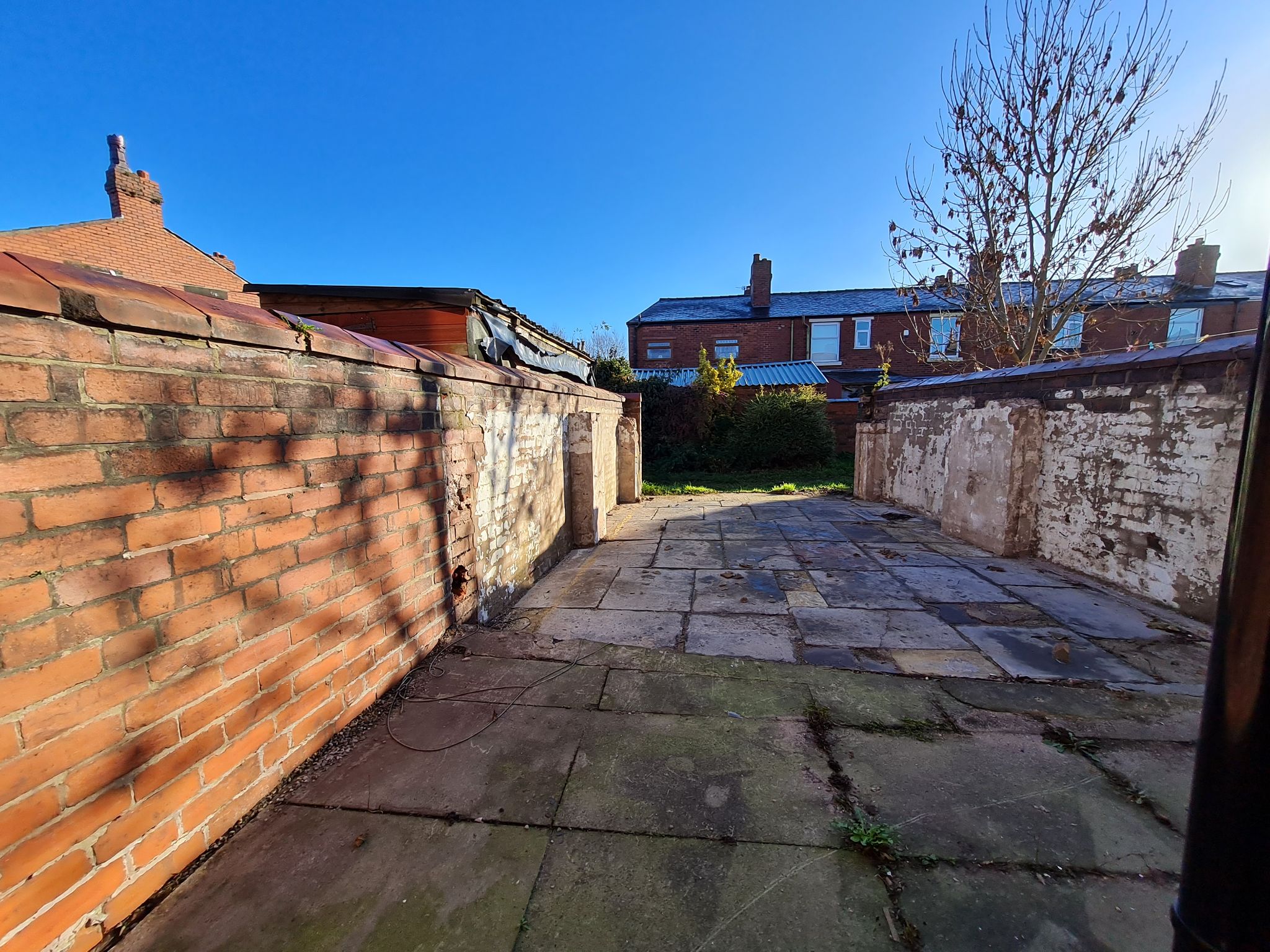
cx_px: 635
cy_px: 476
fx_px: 477
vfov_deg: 89.9
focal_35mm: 13
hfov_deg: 106.2
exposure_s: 1/702
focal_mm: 1.74
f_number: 2.2
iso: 50
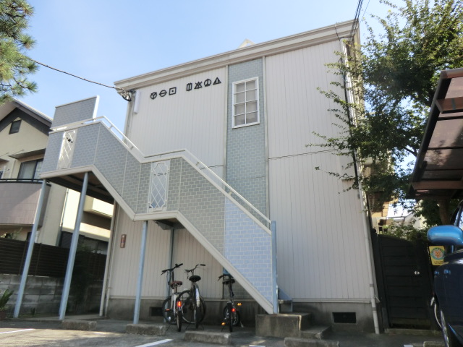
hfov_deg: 71.6
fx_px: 321
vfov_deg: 56.8
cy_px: 174
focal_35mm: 24
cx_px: 232
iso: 80
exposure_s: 1/500
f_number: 3.2
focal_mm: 4.3
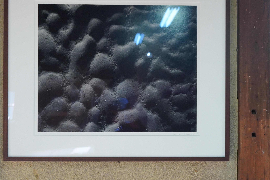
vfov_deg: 23.4
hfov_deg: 34.5
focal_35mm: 58
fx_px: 435
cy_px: 96
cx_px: 133
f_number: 3.5
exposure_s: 1/160
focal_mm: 30
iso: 1600
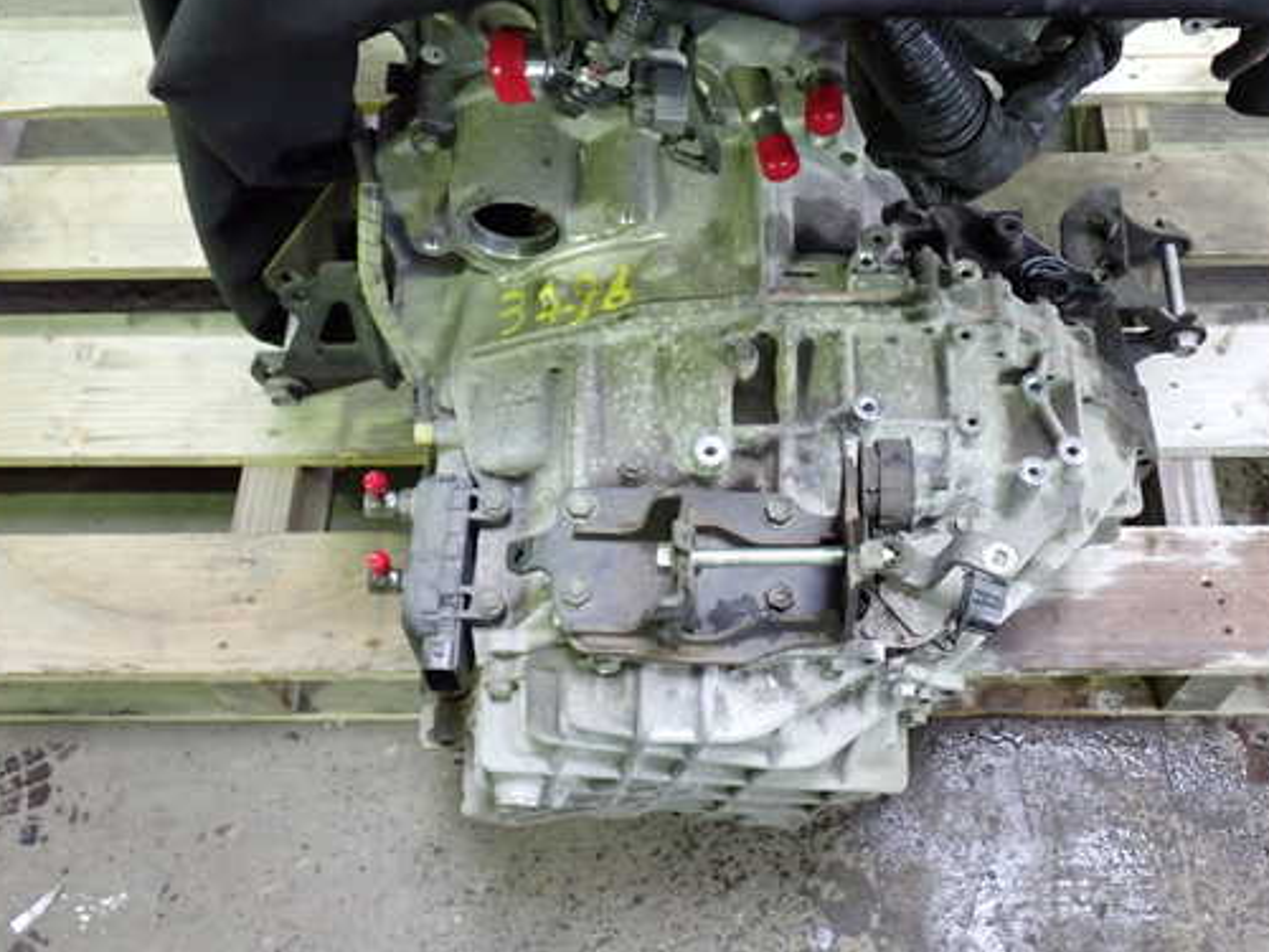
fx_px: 1320
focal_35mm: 36
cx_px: 728
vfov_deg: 39.7
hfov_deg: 51.2
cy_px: 470
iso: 800
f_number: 2.3
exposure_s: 1/30
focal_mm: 5.4
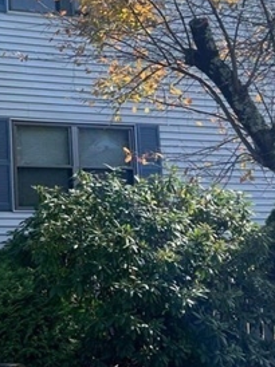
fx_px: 774
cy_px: 108
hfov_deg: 19.3
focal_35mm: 73
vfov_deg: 26.5
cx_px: -25
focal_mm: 5.7
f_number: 1.5
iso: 50
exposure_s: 1/2353
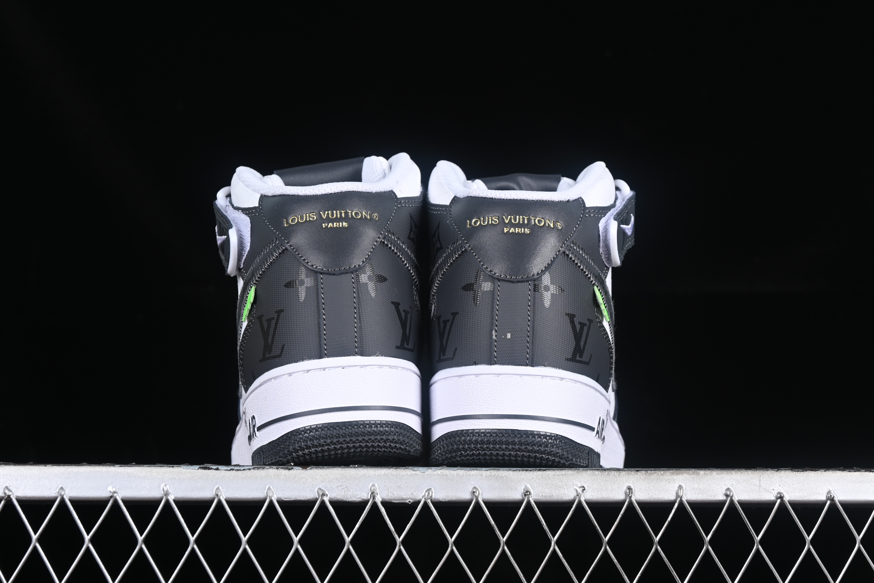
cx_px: 437
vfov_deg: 18.2
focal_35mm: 75
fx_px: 1821
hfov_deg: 27.0
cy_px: 292
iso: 160
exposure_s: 1/80
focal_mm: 50
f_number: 7.1
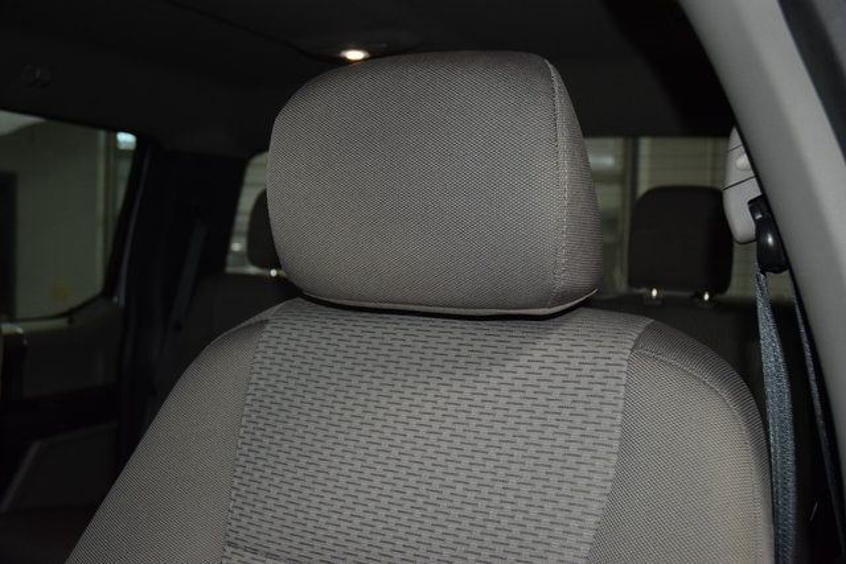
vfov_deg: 36.9
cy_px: 282
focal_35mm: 36
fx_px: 846
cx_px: 423
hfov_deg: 53.1
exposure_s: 1/125
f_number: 3.8
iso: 1400
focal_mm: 24
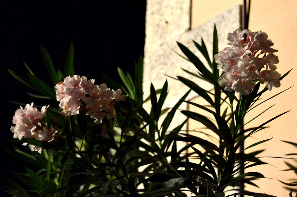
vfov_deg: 13.0
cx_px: 148
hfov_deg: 19.5
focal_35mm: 105
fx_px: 864
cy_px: 98
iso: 5600
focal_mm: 70
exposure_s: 1/30
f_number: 5
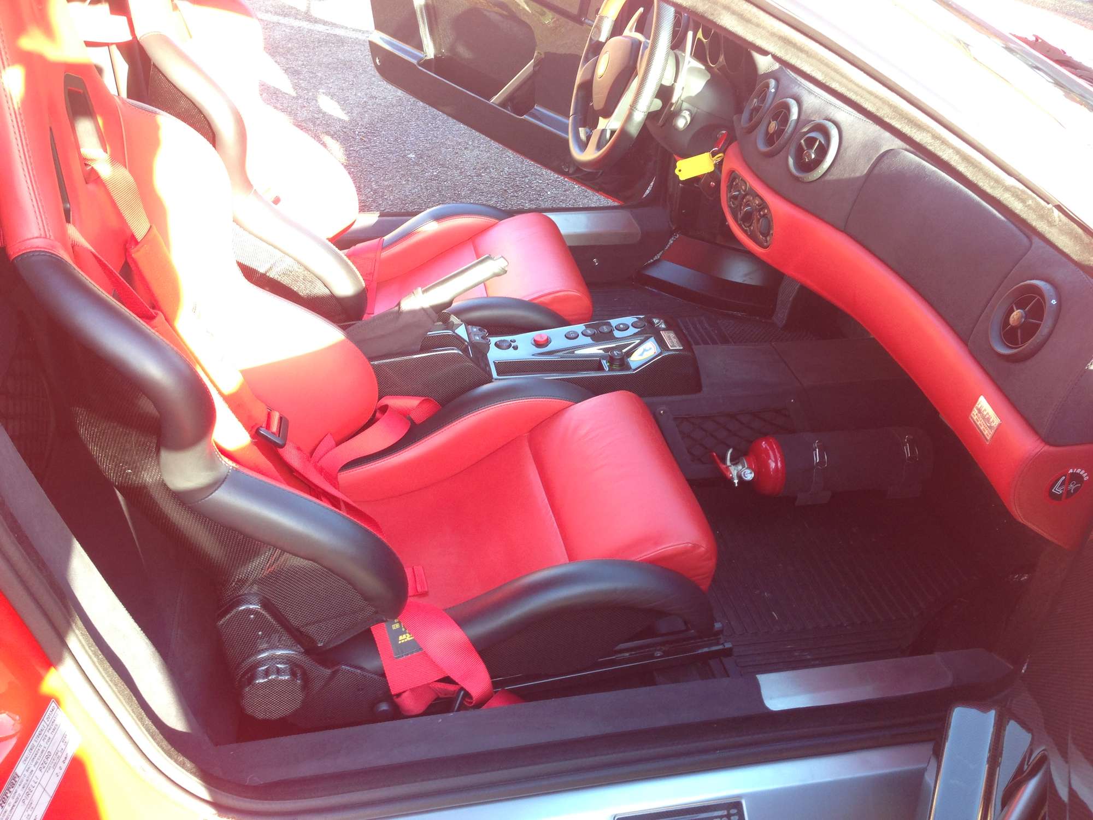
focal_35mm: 33
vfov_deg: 42.9
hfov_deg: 55.4
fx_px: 1042
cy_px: 410
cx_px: 546
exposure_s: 1/40
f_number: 2.4
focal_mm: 4.12
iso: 50
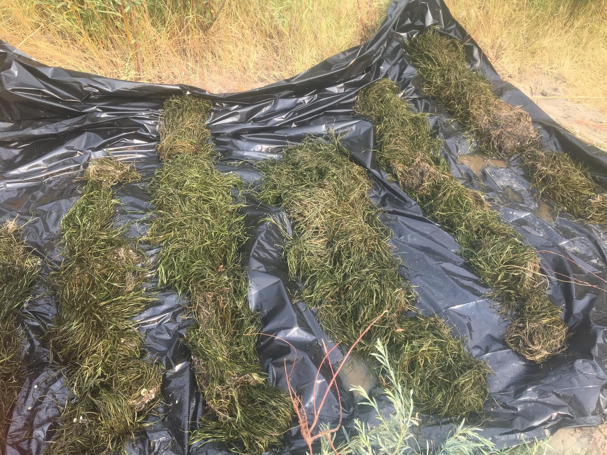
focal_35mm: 29
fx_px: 509
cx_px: 304
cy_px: 228
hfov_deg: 61.7
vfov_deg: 48.2
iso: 25
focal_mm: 4.15
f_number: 2.2
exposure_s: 1/315
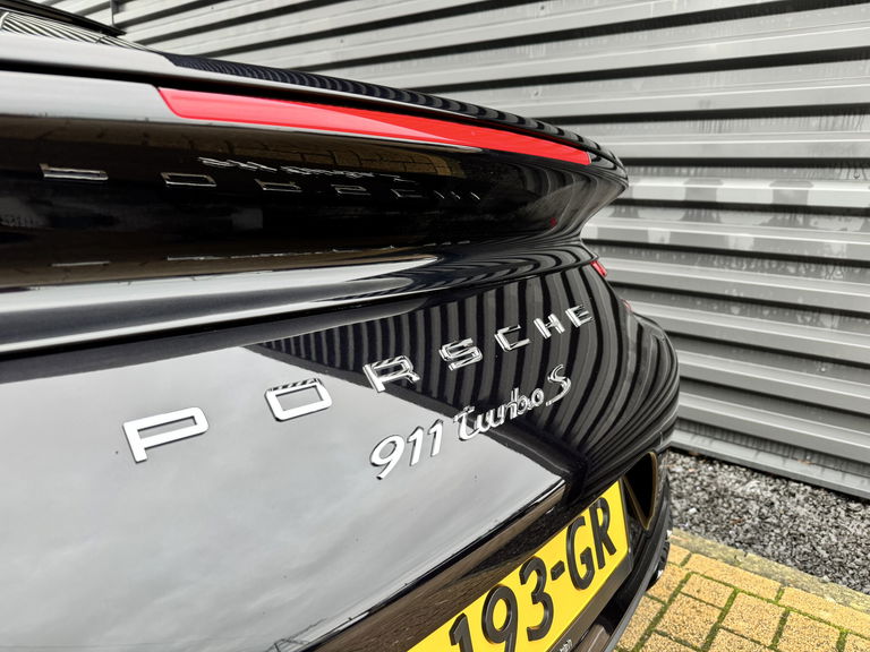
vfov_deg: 56.8
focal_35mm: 24
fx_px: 603
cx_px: 435
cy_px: 326
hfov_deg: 71.6
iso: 160
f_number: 1.78
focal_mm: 6.76
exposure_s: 1/121
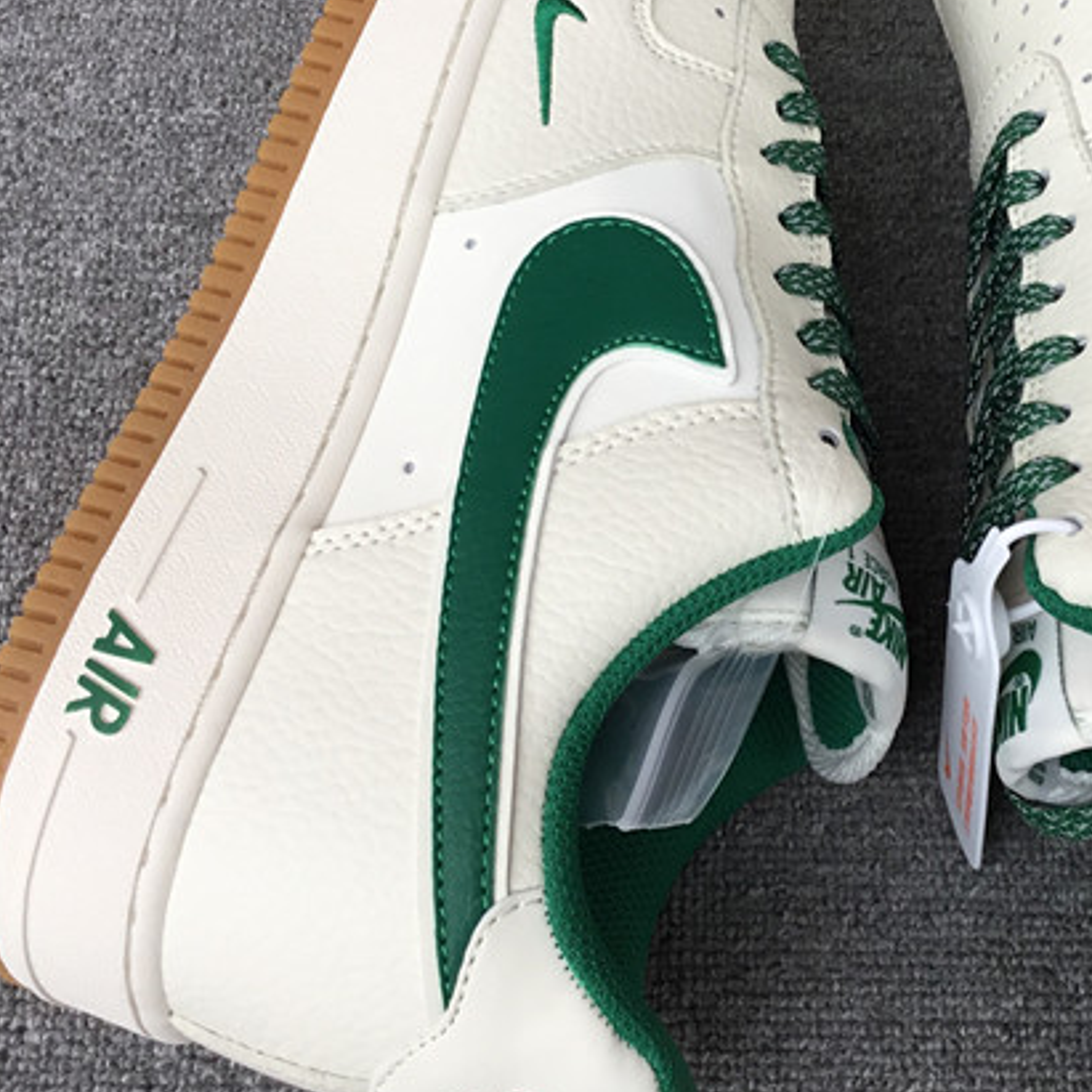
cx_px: 848
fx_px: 2141
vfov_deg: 28.5
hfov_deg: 28.1
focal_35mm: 60
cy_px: 387
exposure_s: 1/148
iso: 25
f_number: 2.4
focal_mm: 3.3
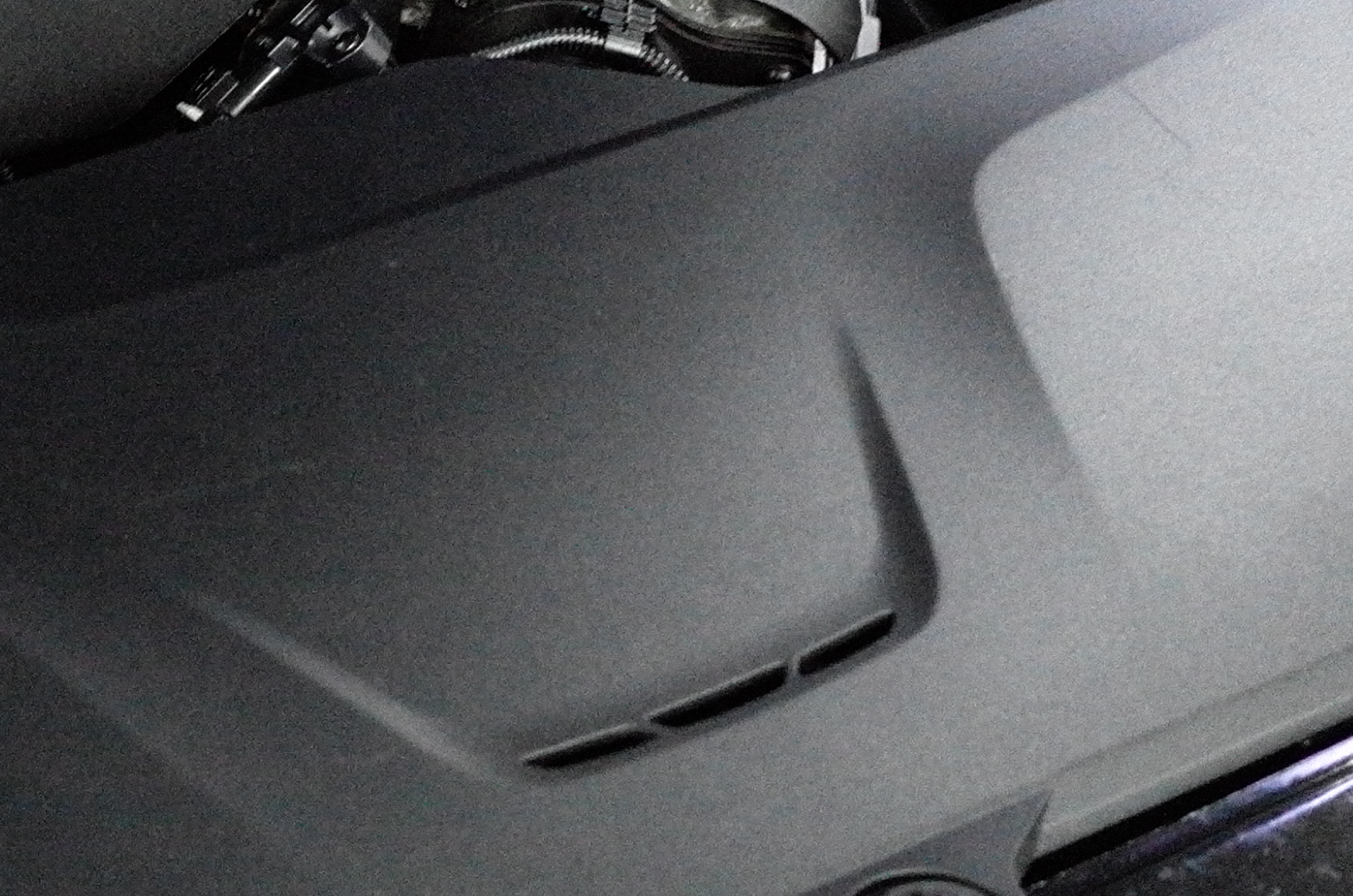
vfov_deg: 12.4
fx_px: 4088
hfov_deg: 18.1
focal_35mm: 109
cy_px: 1
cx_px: -118
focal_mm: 24
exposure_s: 1/80
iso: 2500
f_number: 3.5
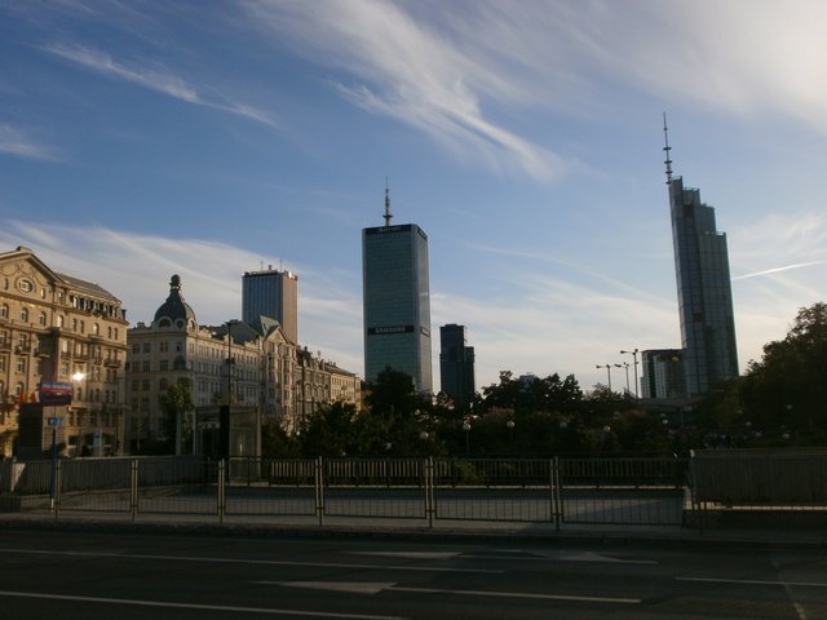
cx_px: 414
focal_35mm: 32
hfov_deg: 56.8
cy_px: 310
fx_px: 765
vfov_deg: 44.2
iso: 100
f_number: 3.1
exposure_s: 1/1600
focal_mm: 5.8
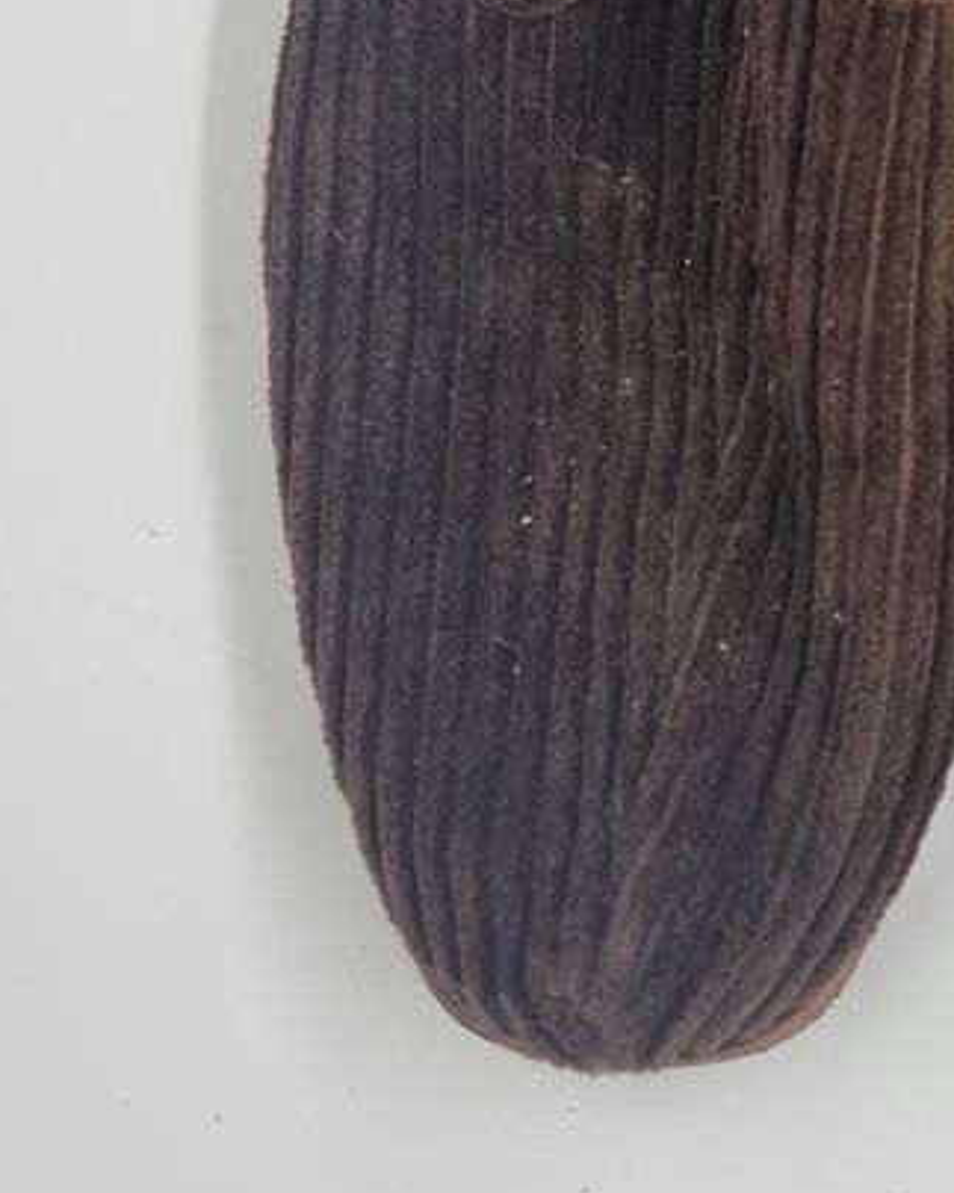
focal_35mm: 58
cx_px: 1049
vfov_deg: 30.5
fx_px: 2048
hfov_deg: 24.5
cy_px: 35
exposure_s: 1/100
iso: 50
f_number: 1.8
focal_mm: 6.7
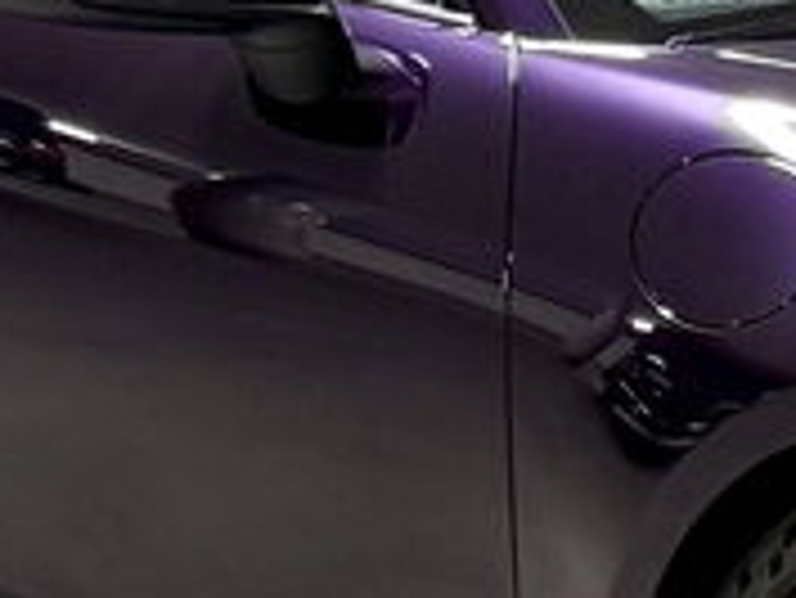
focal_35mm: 139
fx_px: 3198
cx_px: 985
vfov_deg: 10.6
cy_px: 94
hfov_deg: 13.7
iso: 160
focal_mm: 6.76
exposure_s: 1/50
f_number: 1.78
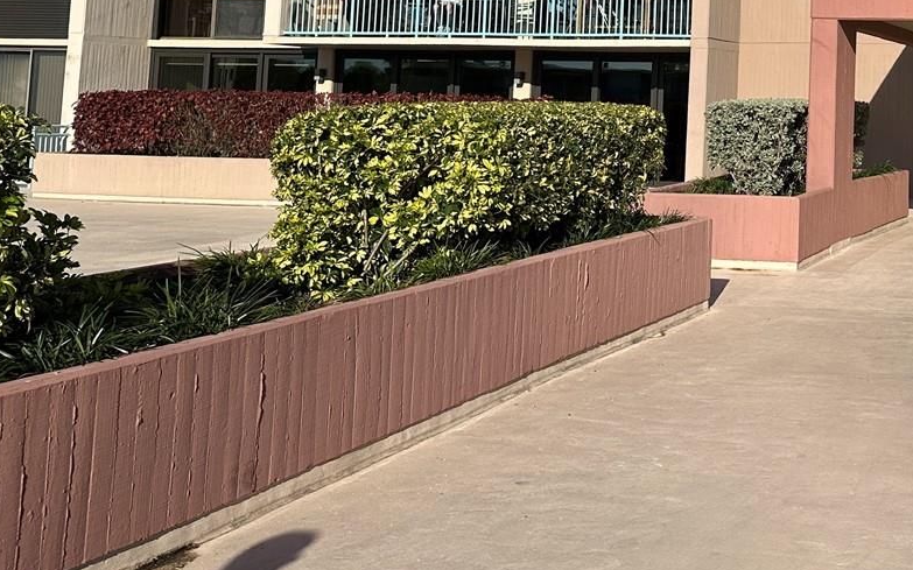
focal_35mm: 52
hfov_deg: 35.1
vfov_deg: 23.6
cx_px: 921
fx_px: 1294
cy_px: -20
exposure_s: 1/6623
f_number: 1.78
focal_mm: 6.86
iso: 80
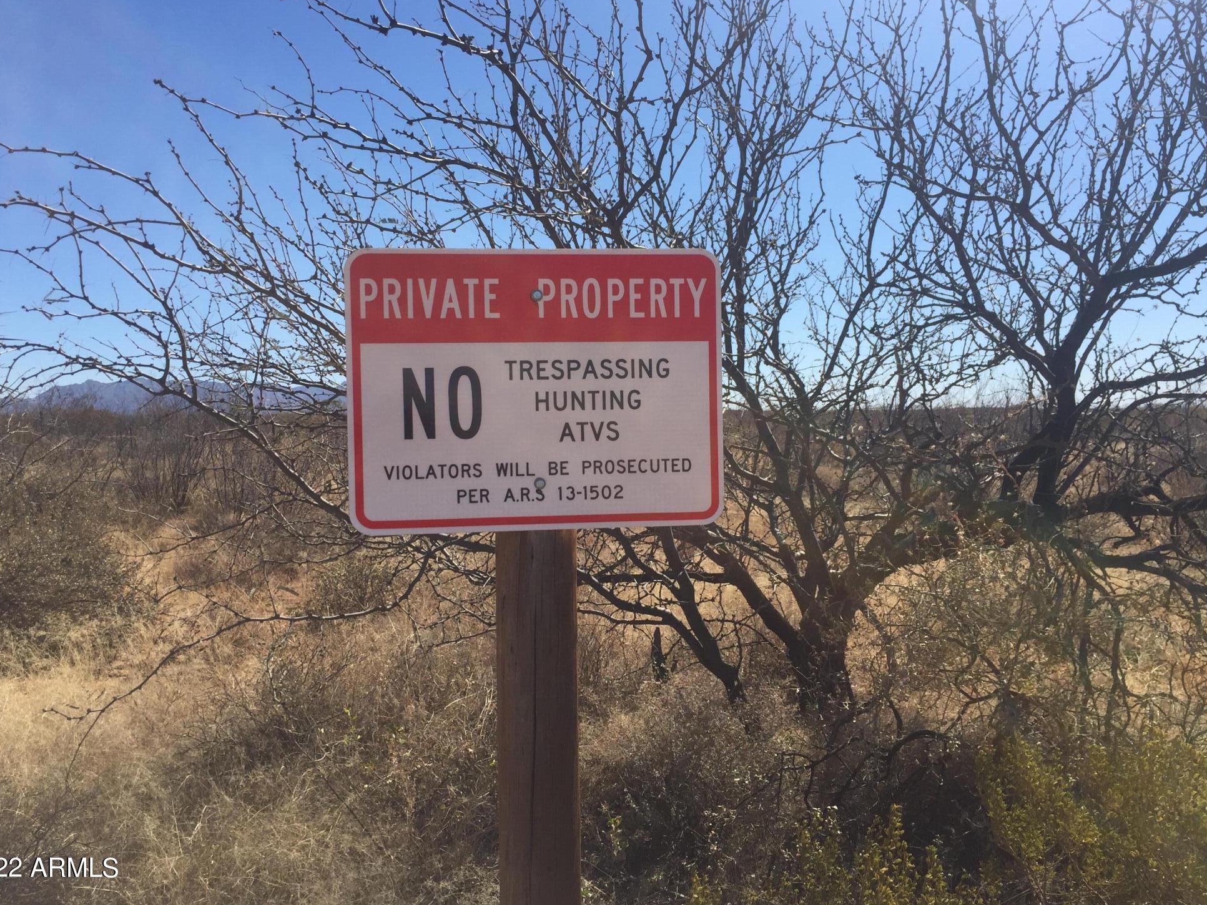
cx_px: 586
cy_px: 443
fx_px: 1046
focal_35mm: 30
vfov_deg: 46.8
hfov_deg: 60.0
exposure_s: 1/2639
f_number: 2.2
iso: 32
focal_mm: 4.15
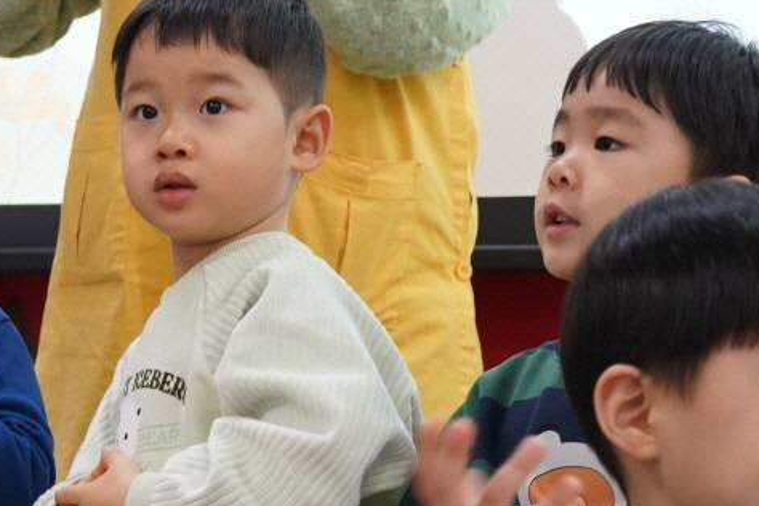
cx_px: 40
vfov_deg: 9.0
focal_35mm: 152
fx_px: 3204
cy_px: 320
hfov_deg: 13.4
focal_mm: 60
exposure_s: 1/80
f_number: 7.1
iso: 2500
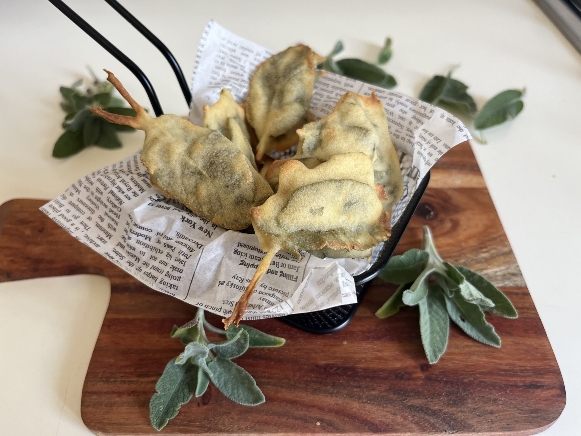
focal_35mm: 26
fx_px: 436
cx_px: 290
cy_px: 218
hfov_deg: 67.3
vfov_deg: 53.1
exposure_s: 1/122
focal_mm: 5.1
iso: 64
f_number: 1.6
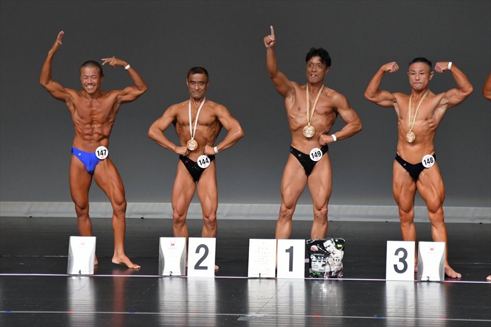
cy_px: 164
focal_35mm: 300
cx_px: 246
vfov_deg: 4.6
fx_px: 4090
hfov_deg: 6.9
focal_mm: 200
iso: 5000
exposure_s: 1/400
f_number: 5.6
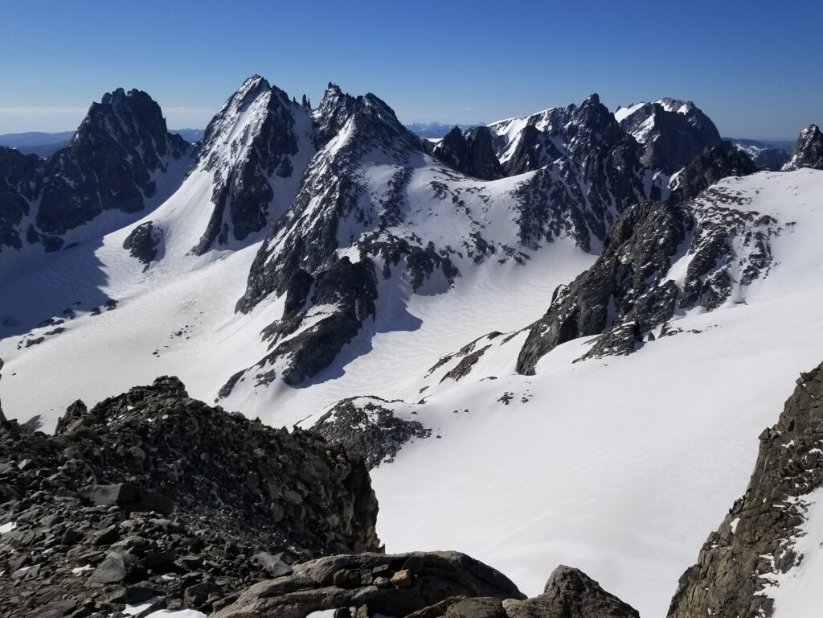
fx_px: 618
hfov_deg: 67.3
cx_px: 412
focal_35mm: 26
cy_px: 309
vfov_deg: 53.1
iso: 50
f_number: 1.7
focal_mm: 4.25
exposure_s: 1/8475
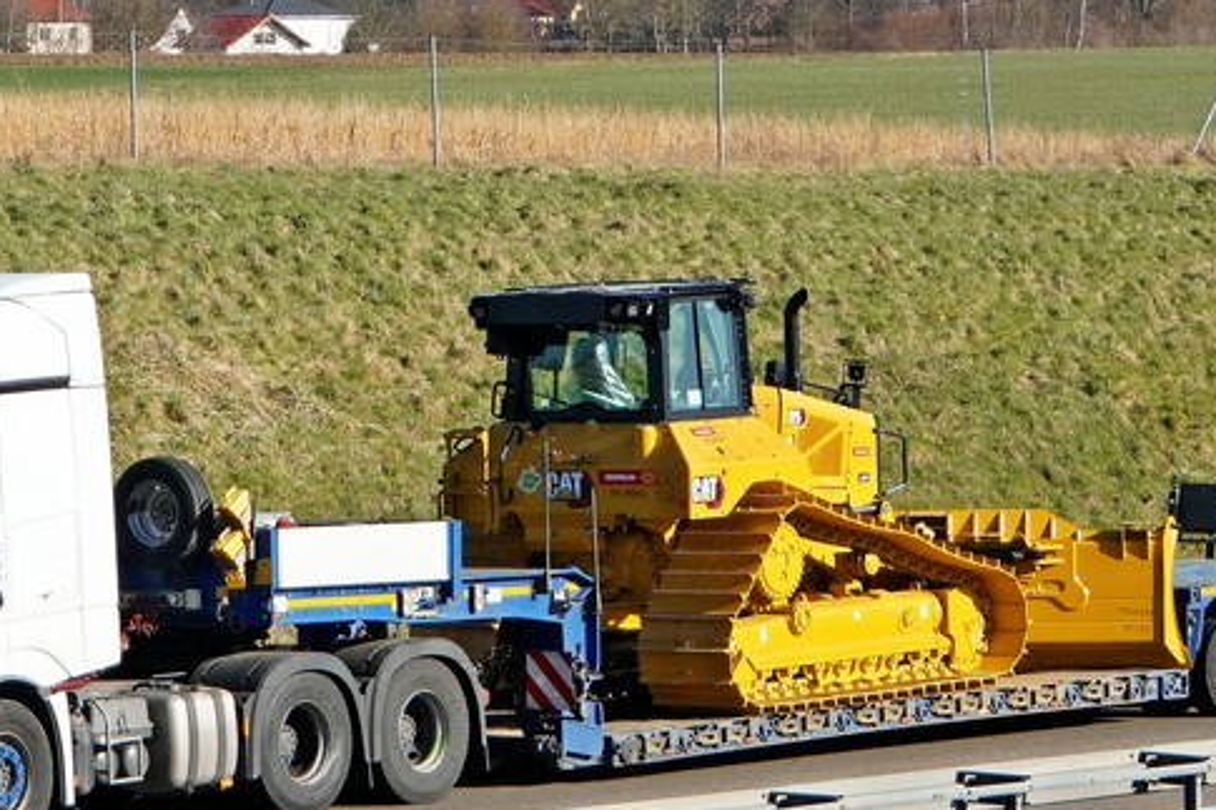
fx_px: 5607
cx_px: 532
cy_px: 300
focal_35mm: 166
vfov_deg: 8.3
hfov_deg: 12.4
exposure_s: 1/4000
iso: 800
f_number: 5.6
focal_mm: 67.1
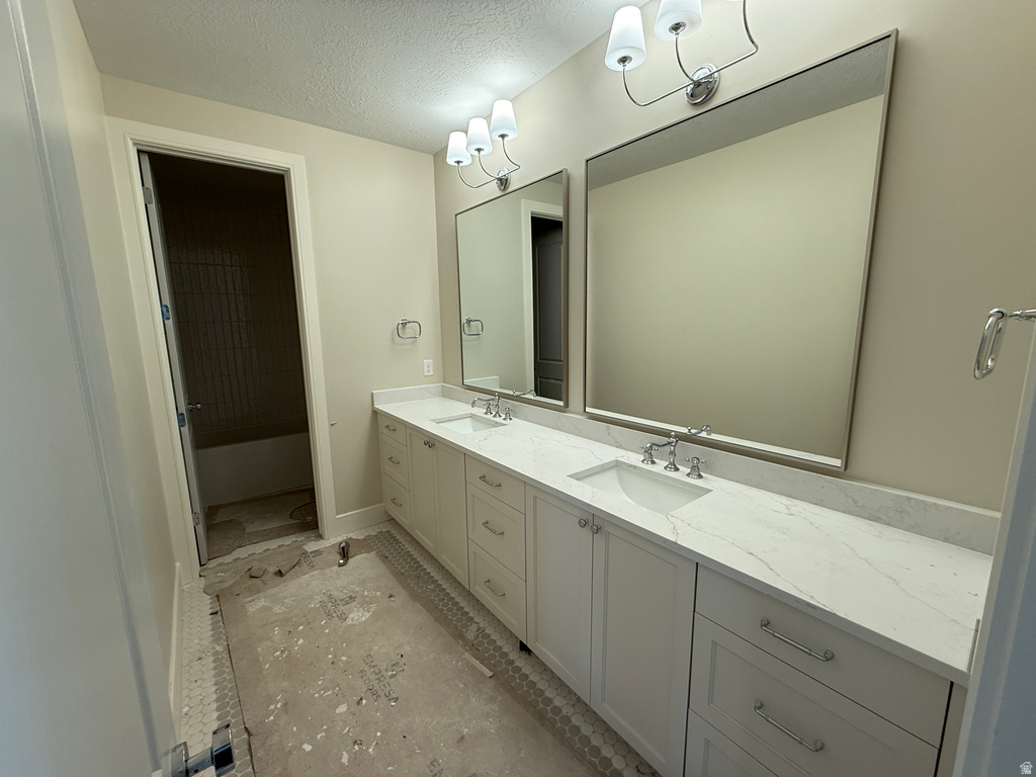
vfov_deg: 85.7
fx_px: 419
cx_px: 518
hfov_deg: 102.1
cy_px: 388
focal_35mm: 14
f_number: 2.2
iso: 125
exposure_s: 1/120
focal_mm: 2.22
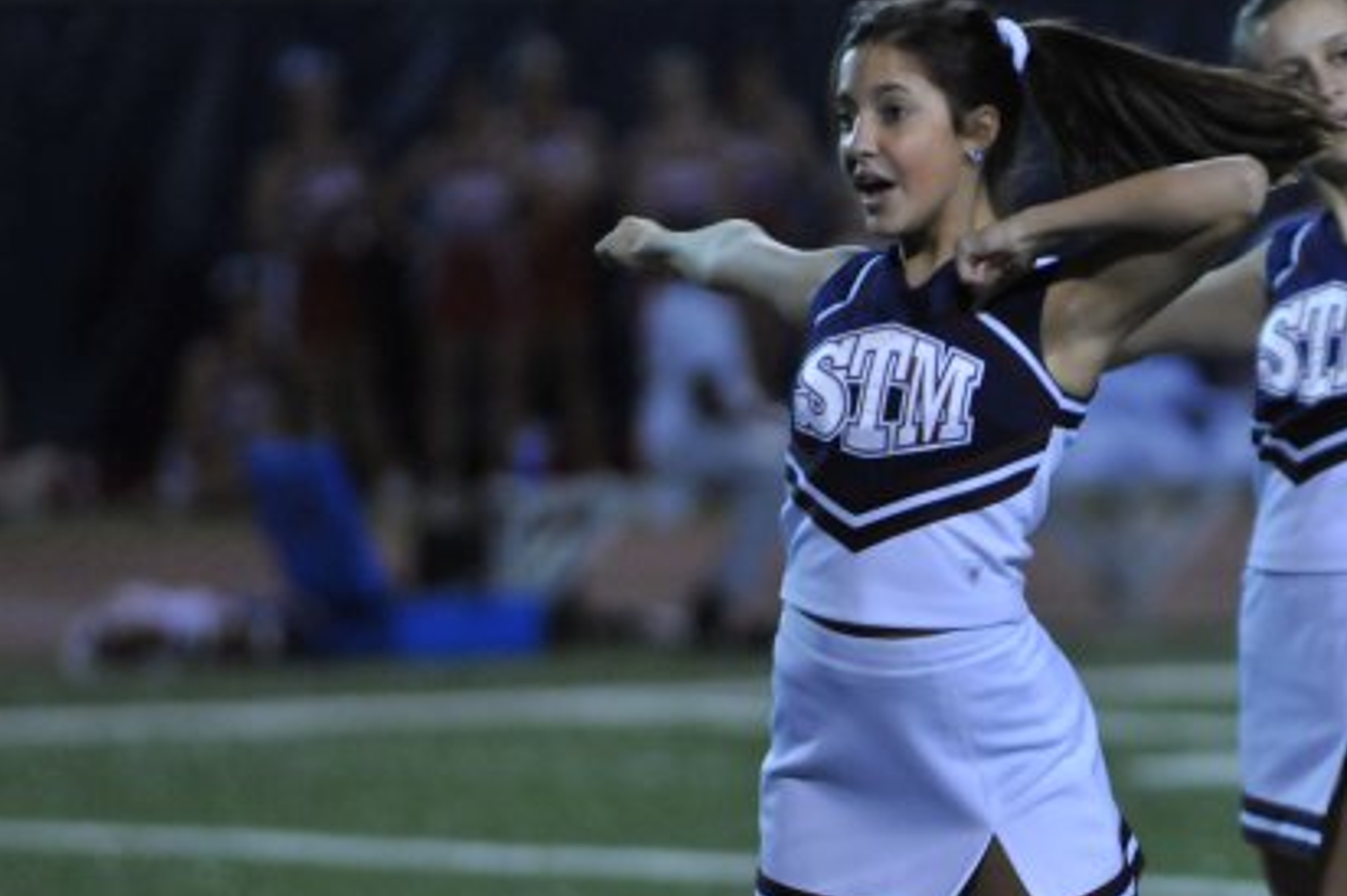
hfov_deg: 3.5
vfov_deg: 2.4
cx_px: 1246
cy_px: 544
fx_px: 21759
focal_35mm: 582
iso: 1600
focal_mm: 200
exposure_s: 1/320
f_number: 2.8
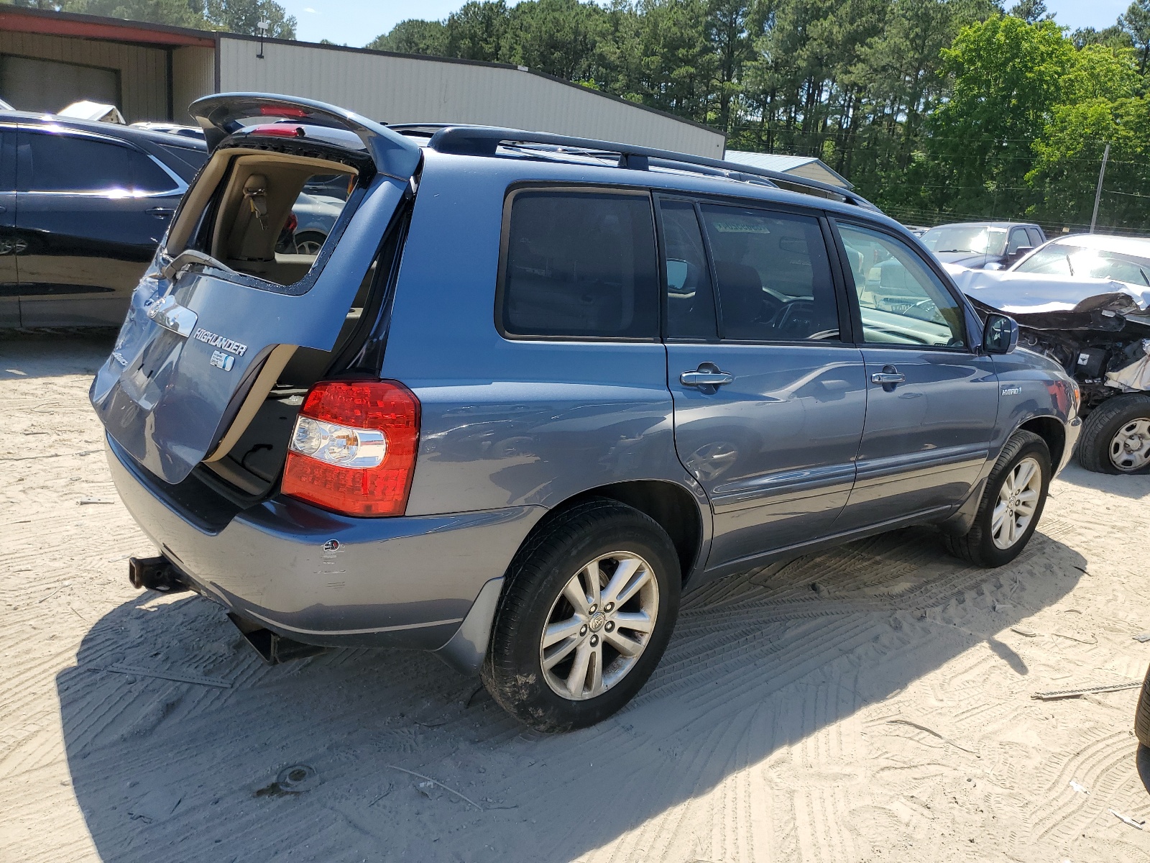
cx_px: 575
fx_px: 864
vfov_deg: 53.1
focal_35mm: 26
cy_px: 432
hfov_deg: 67.3
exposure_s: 1/2000
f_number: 1.5
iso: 50
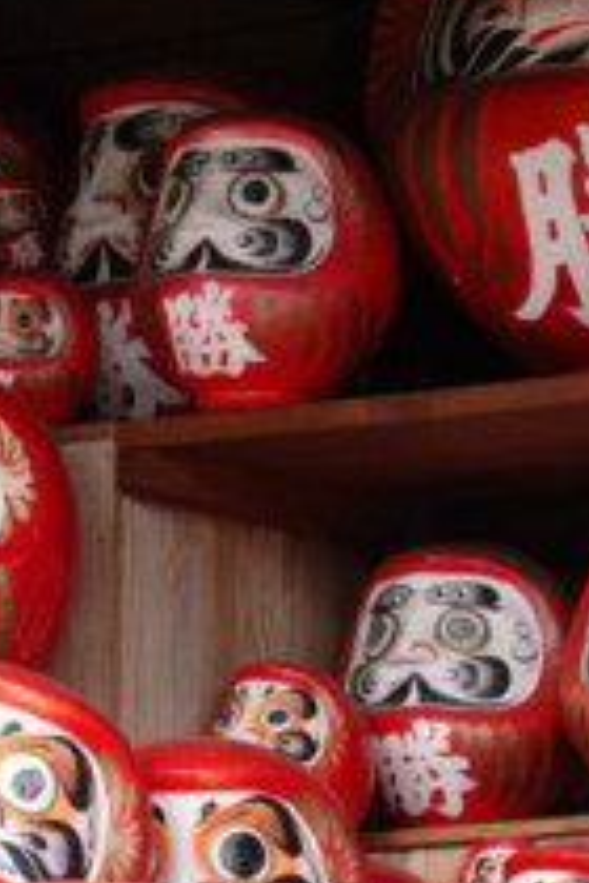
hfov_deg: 3.5
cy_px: 568
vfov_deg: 5.2
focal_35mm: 398
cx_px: 358
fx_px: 9767
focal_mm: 67.21
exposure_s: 1/200
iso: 400
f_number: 4.5
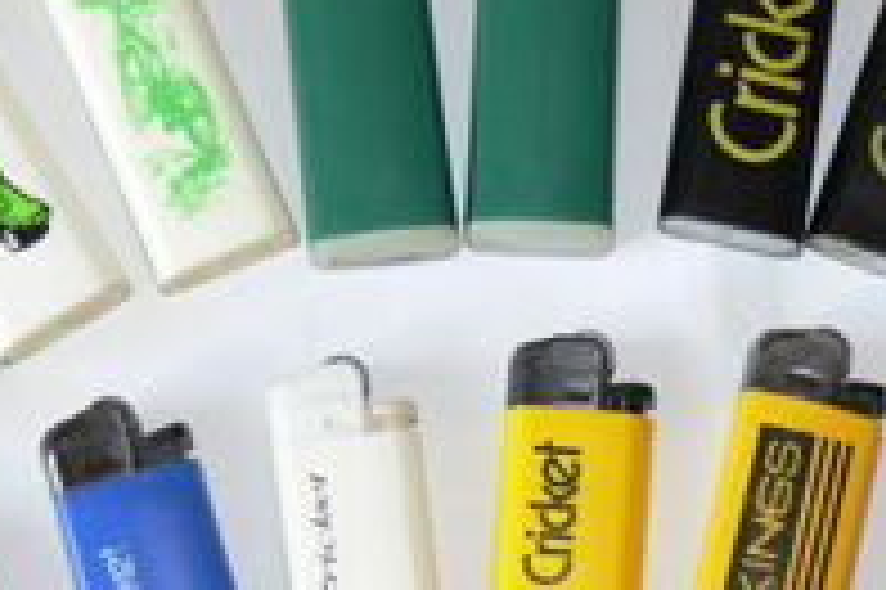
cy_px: 536
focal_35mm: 104
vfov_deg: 13.0
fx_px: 2557
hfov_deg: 19.6
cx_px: 625
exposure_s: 1/30
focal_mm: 8.5
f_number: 2.8
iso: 80
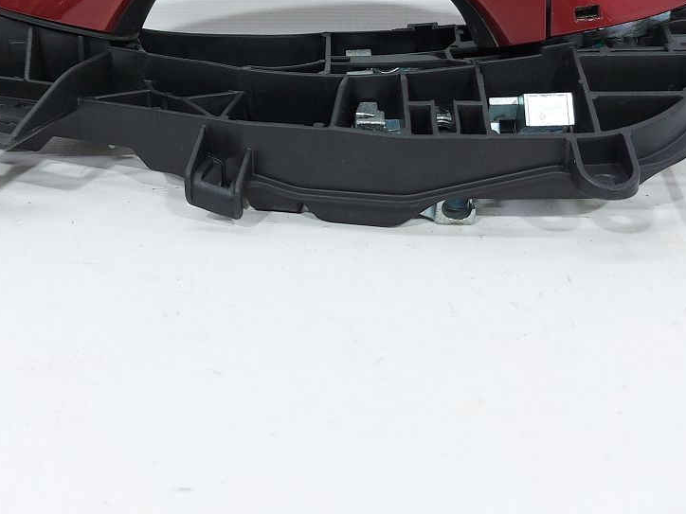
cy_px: 90
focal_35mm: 46
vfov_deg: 30.6
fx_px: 912
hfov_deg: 41.2
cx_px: 309
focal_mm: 5.23
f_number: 1.8
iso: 64
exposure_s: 1/50
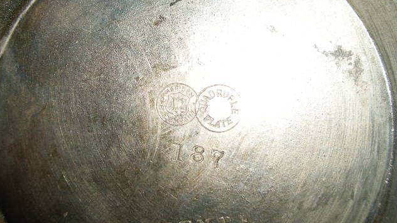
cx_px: 200
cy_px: 77
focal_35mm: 41
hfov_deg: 49.4
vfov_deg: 28.9
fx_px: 432
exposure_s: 1/60
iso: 64
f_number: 8
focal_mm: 7.9
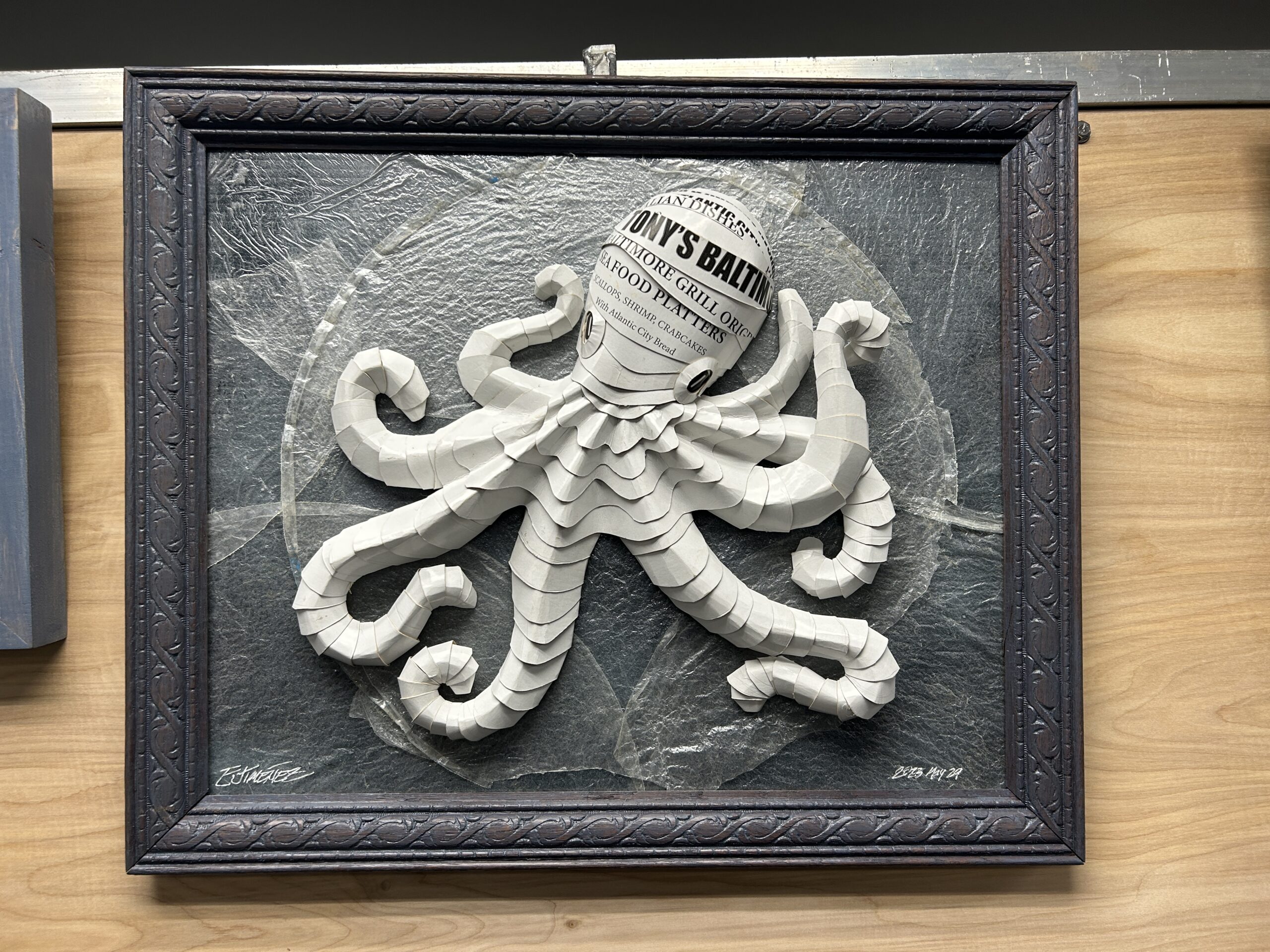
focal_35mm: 26
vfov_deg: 53.1
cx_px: 635
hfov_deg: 67.3
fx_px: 954
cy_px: 476
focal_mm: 5.7
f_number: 1.5
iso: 64
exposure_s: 1/120
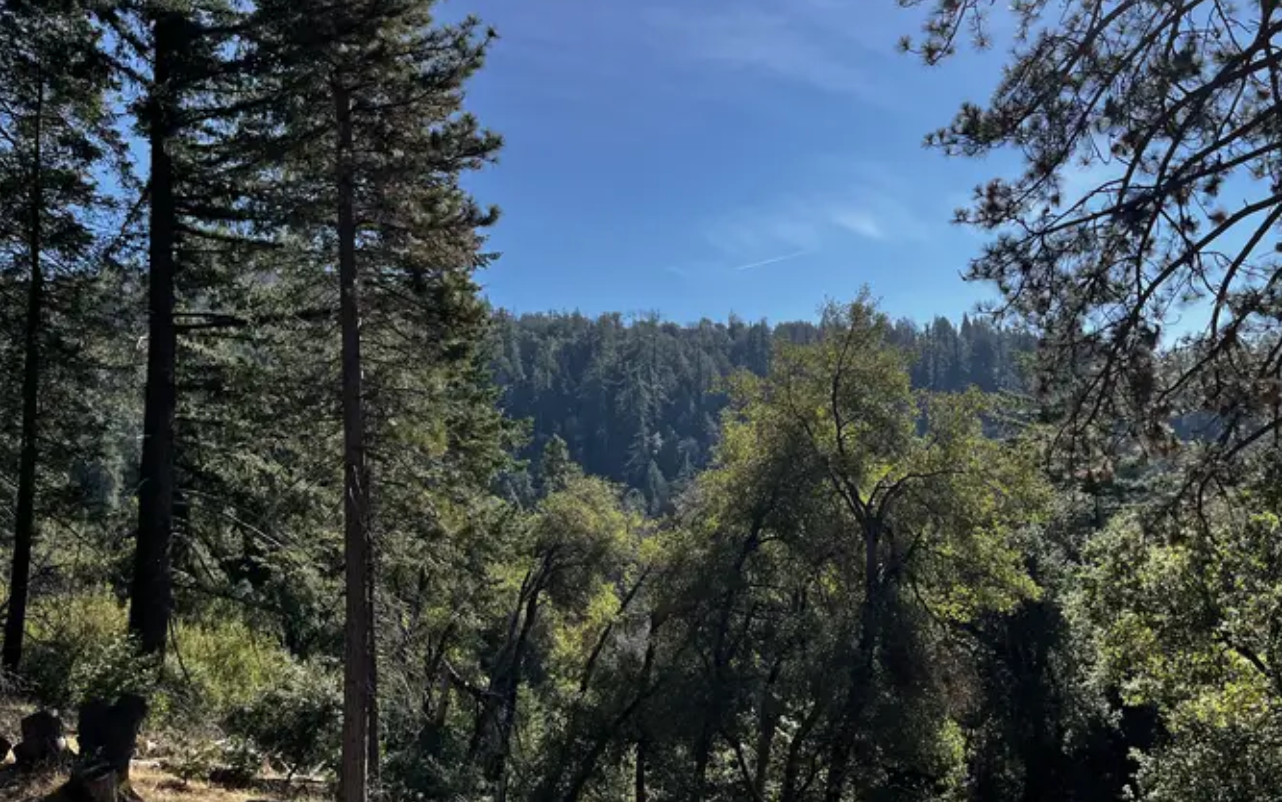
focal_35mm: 31
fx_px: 1083
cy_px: 391
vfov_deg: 40.6
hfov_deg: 61.0
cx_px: 719
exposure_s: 1/3413
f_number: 1.6
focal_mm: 5.1
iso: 50
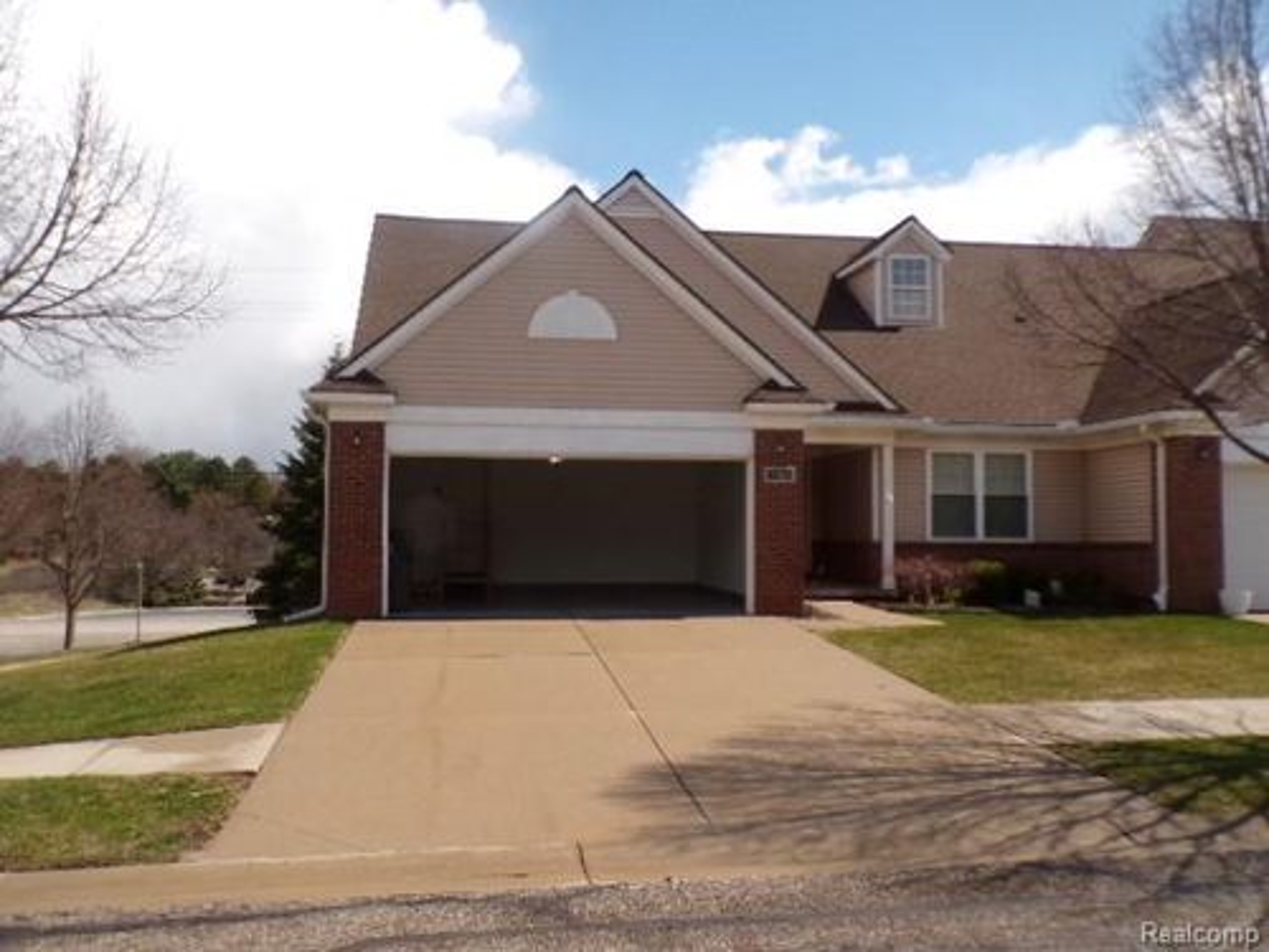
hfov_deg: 56.8
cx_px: 634
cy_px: 476
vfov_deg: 44.2
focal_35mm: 32
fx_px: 1173
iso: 100
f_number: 4.8
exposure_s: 1/600
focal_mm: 5.8
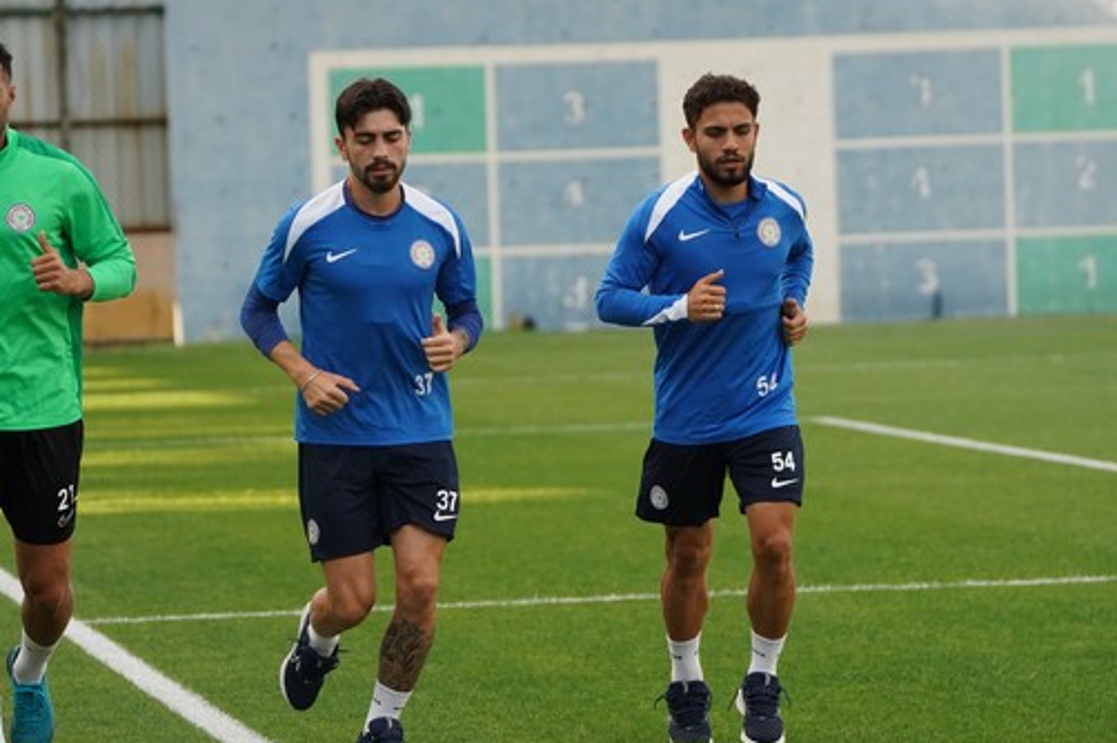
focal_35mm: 283
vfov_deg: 4.8
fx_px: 8775
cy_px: 493
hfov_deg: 7.3
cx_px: 449
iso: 2500
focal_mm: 192
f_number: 5.6
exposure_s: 1/2000
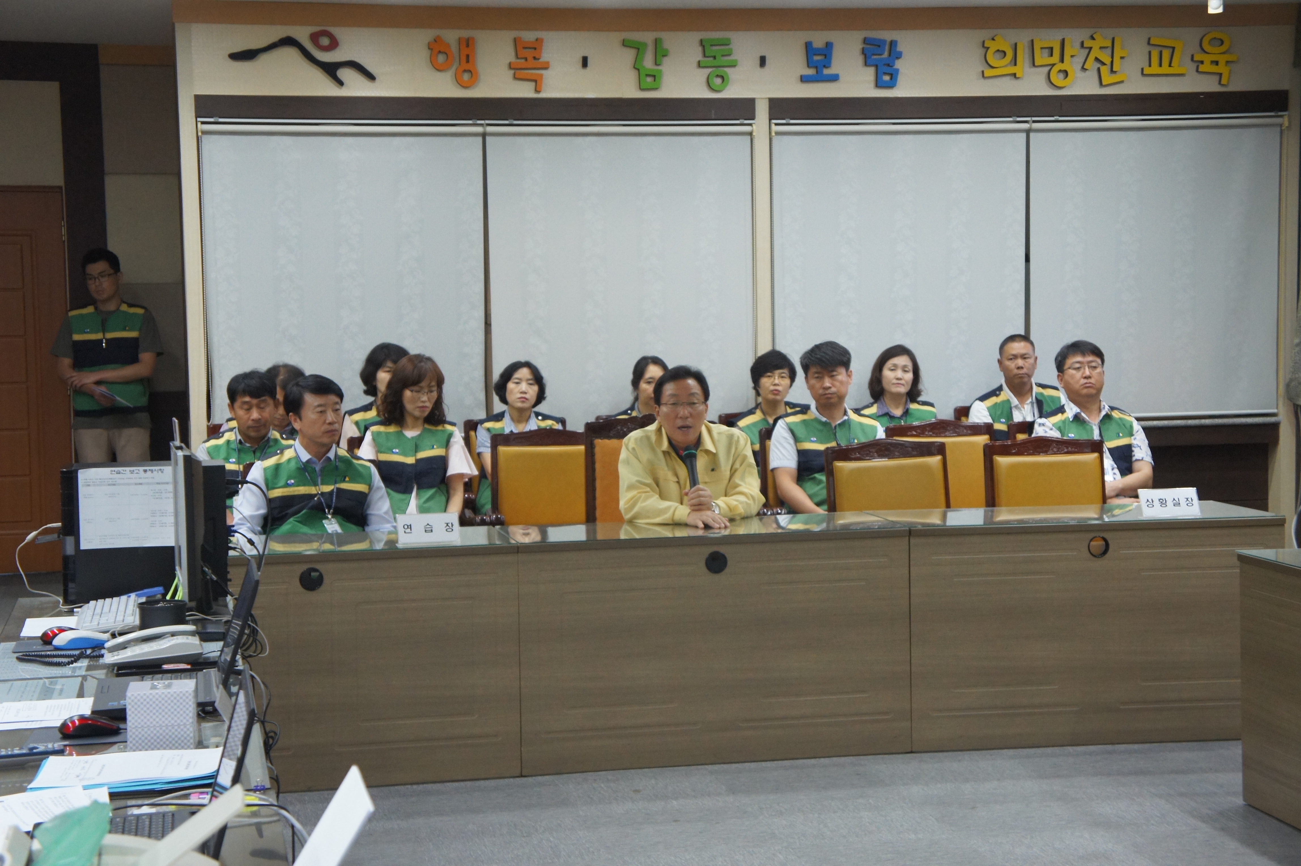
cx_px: 650
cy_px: 433
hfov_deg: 31.9
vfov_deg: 21.5
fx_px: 2275
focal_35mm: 63
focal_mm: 42
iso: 1600
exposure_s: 1/80
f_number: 4.5
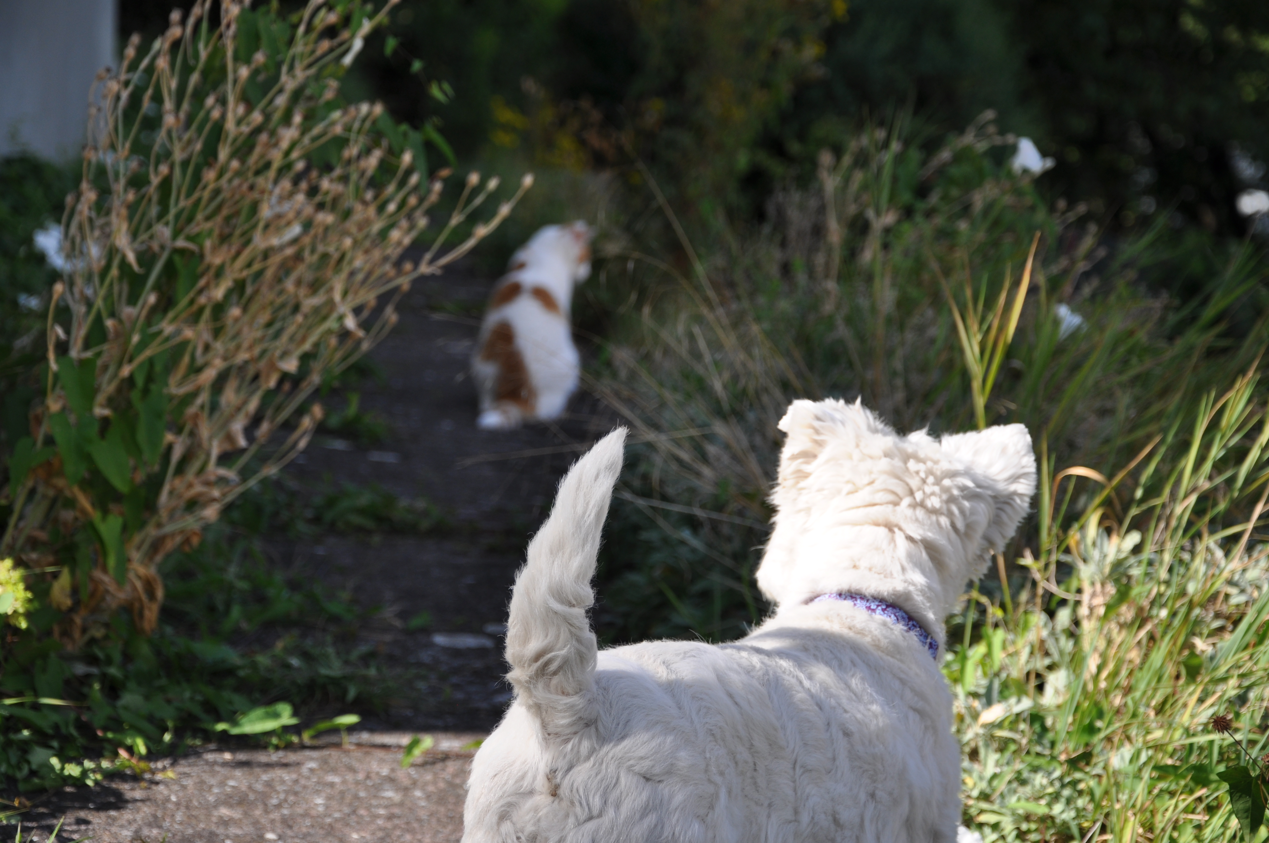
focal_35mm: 99
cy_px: 422
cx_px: 634
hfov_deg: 20.6
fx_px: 3485
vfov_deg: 13.8
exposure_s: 1/400
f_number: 5.3
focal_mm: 66
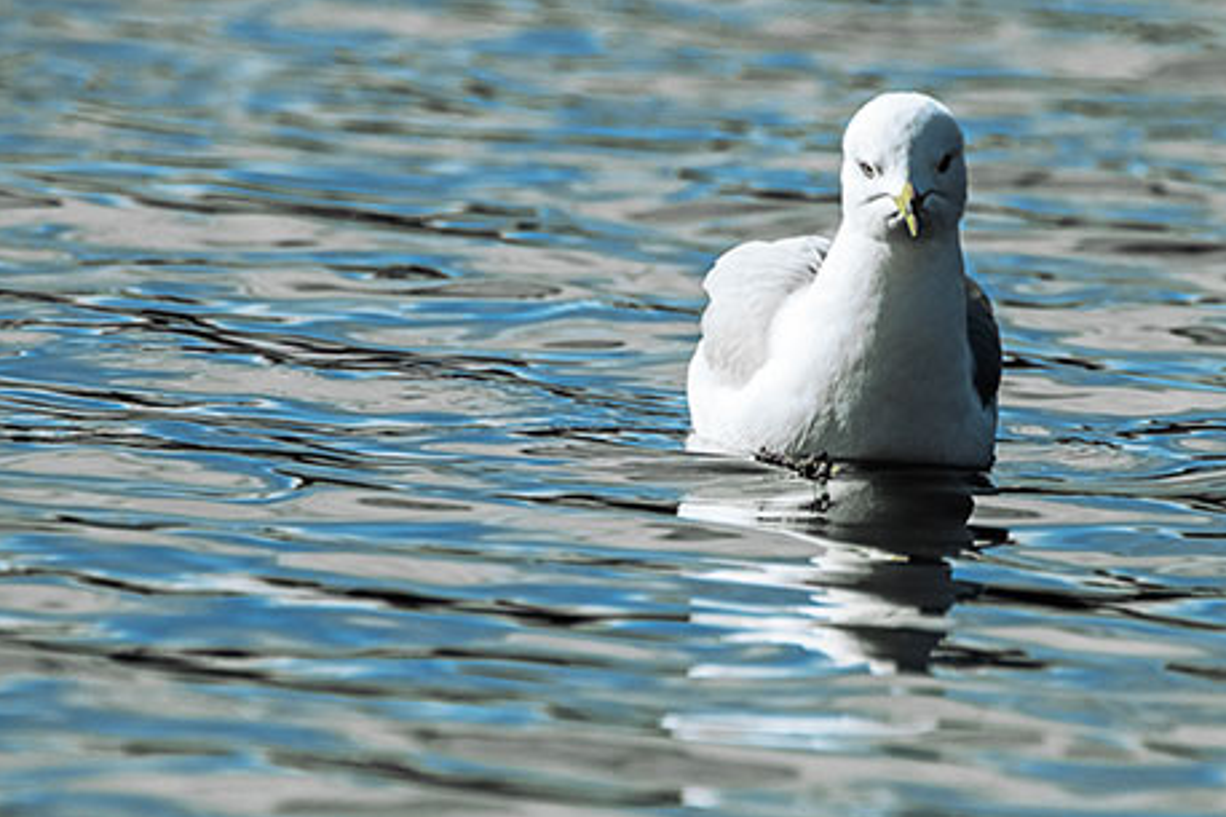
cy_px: 441
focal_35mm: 927
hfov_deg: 2.2
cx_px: 640
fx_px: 31556
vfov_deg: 1.5
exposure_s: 1/2000
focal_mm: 850
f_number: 12
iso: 1000
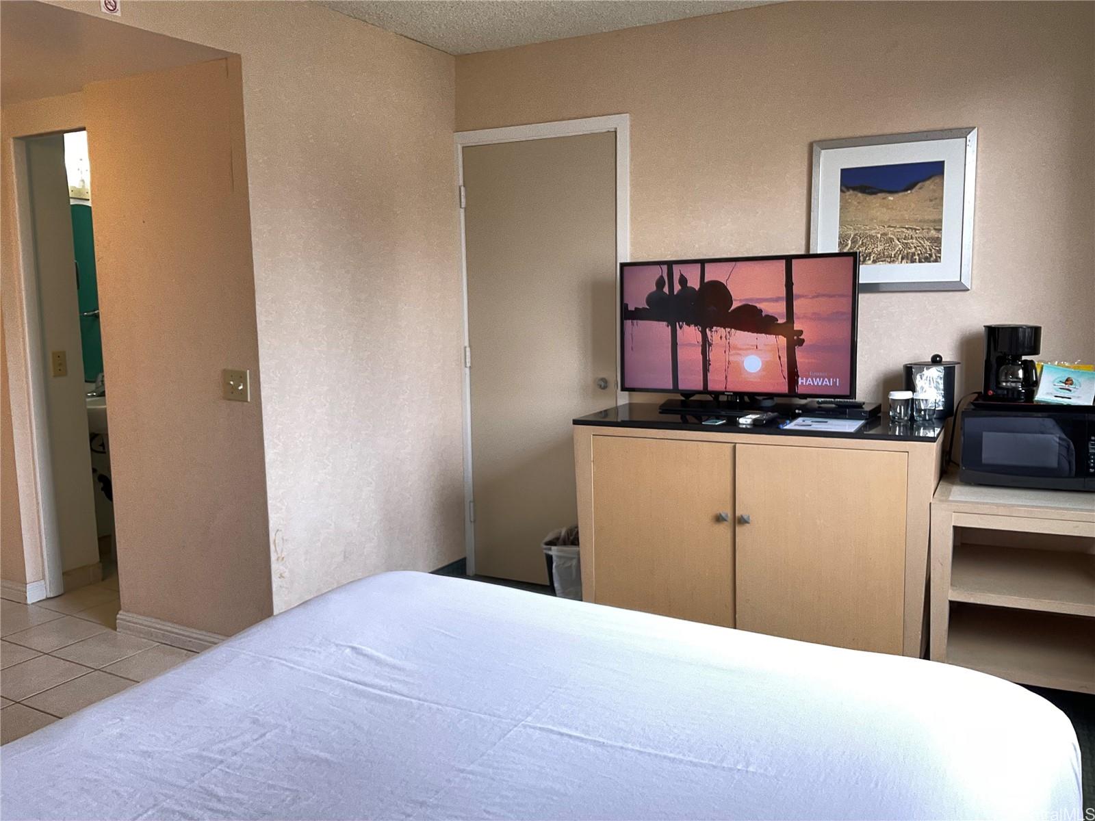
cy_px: 410
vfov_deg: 48.2
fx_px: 917
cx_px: 548
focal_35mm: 29
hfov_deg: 61.7
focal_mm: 3
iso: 125
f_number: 1.8
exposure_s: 1/60
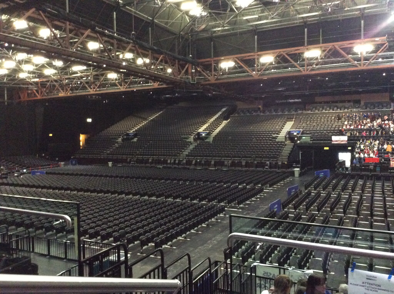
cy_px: 147
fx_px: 364
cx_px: 197
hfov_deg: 56.9
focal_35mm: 32
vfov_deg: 44.1
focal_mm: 3.3
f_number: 2.4
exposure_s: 1/17
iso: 500
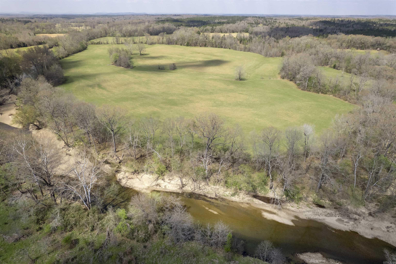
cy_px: 132
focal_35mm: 22
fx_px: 242
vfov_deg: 57.2
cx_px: 198
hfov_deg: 78.6
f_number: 2.8
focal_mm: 8.38
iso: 100
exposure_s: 1/2000
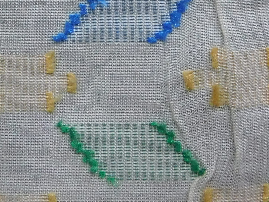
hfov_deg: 16.8
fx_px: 901
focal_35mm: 116
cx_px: 38
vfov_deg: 12.2
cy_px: -93
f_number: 3.2
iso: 280
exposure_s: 1/30
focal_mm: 5.3
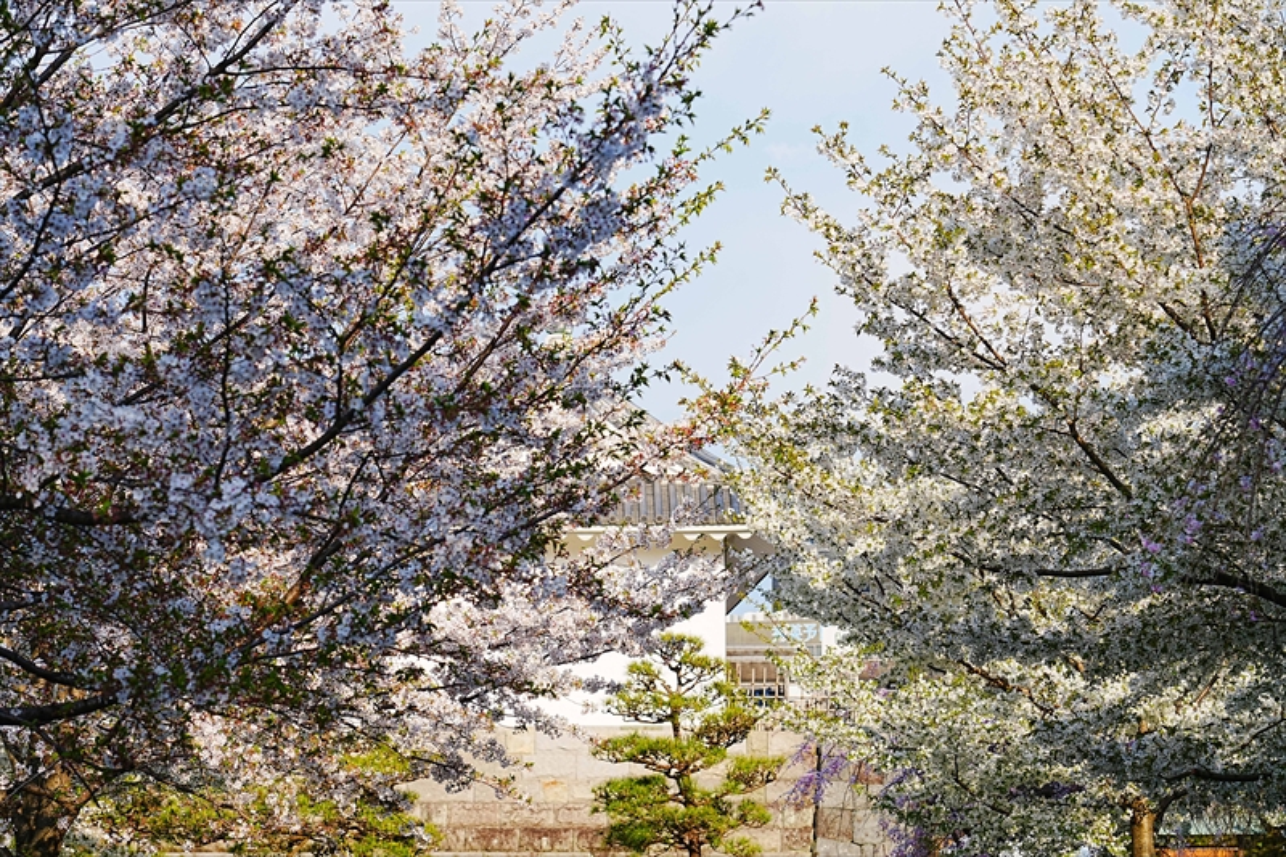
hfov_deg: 19.5
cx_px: 643
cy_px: 428
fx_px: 3750
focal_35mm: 105
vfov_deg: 13.0
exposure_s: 1/320
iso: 100
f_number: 6.3
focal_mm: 105
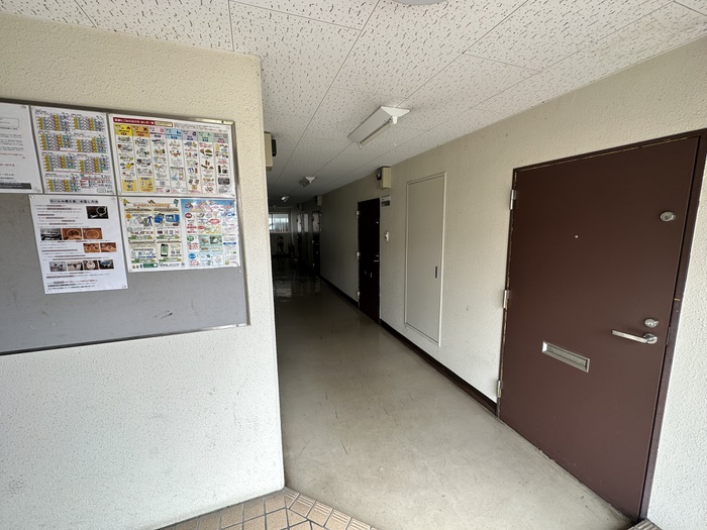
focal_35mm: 14
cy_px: 265
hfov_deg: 102.1
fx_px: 286
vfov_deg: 85.7
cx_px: 354
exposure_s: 1/99
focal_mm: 2.22
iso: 40
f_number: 2.2
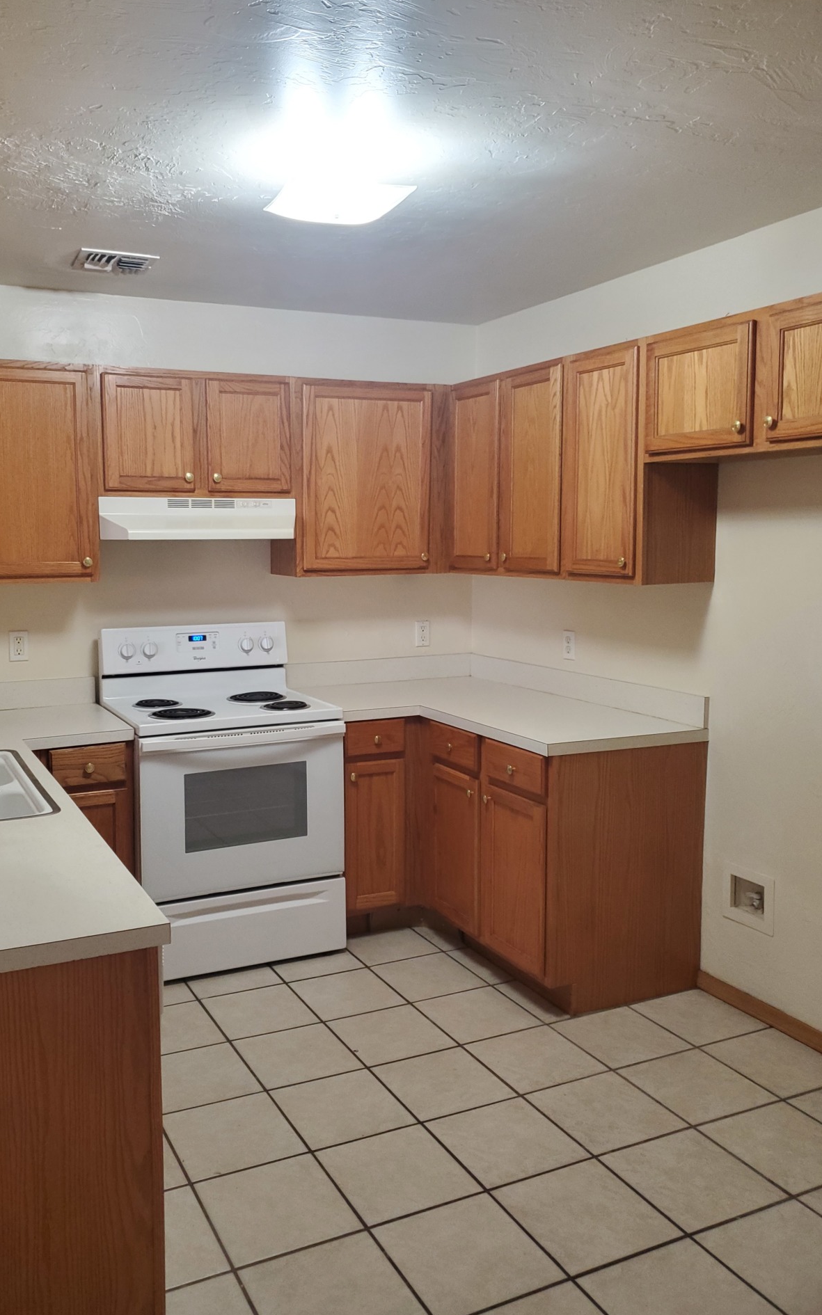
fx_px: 1004
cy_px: 662
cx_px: 344
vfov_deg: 66.5
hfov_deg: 44.4
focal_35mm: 28
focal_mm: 4.3
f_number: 1.5
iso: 250
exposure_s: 1/59
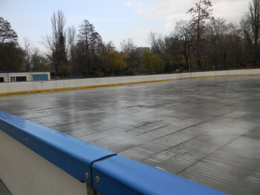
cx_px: 130
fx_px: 210
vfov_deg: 49.7
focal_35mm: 28
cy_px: 98
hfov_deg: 63.4
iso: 80
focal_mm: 5
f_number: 3.5
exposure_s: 1/299
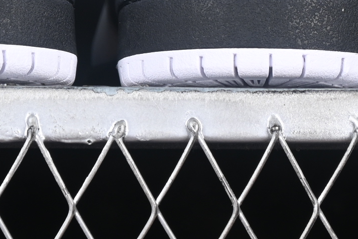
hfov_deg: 7.0
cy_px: -194
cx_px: 116
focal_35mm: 293
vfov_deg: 4.6
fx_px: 2913
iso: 160
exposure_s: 1/80
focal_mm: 50
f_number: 6.3
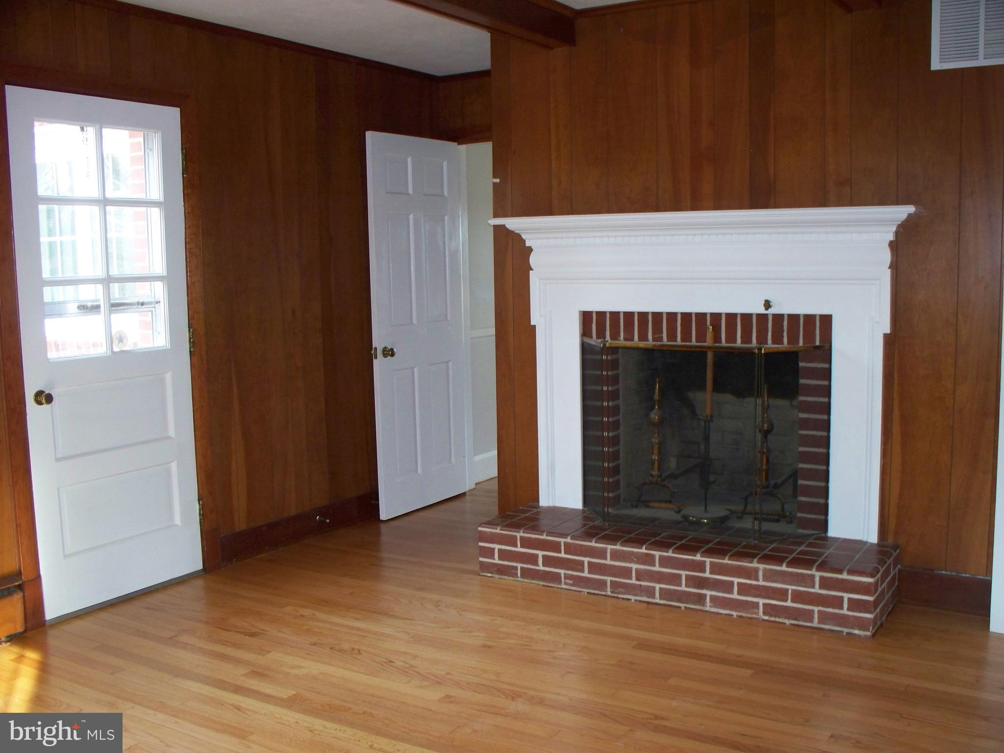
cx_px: 502
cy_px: 376
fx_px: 1044
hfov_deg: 51.4
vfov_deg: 39.7
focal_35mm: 36
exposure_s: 1/30
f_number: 2.8
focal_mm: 7.54
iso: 200
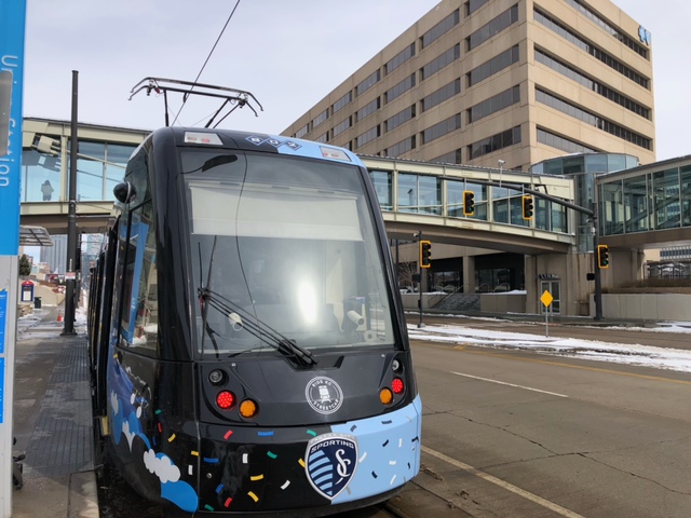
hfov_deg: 63.4
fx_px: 559
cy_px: 259
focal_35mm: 28
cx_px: 346
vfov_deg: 49.7
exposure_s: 1/2525
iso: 20
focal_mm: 3.99
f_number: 1.8
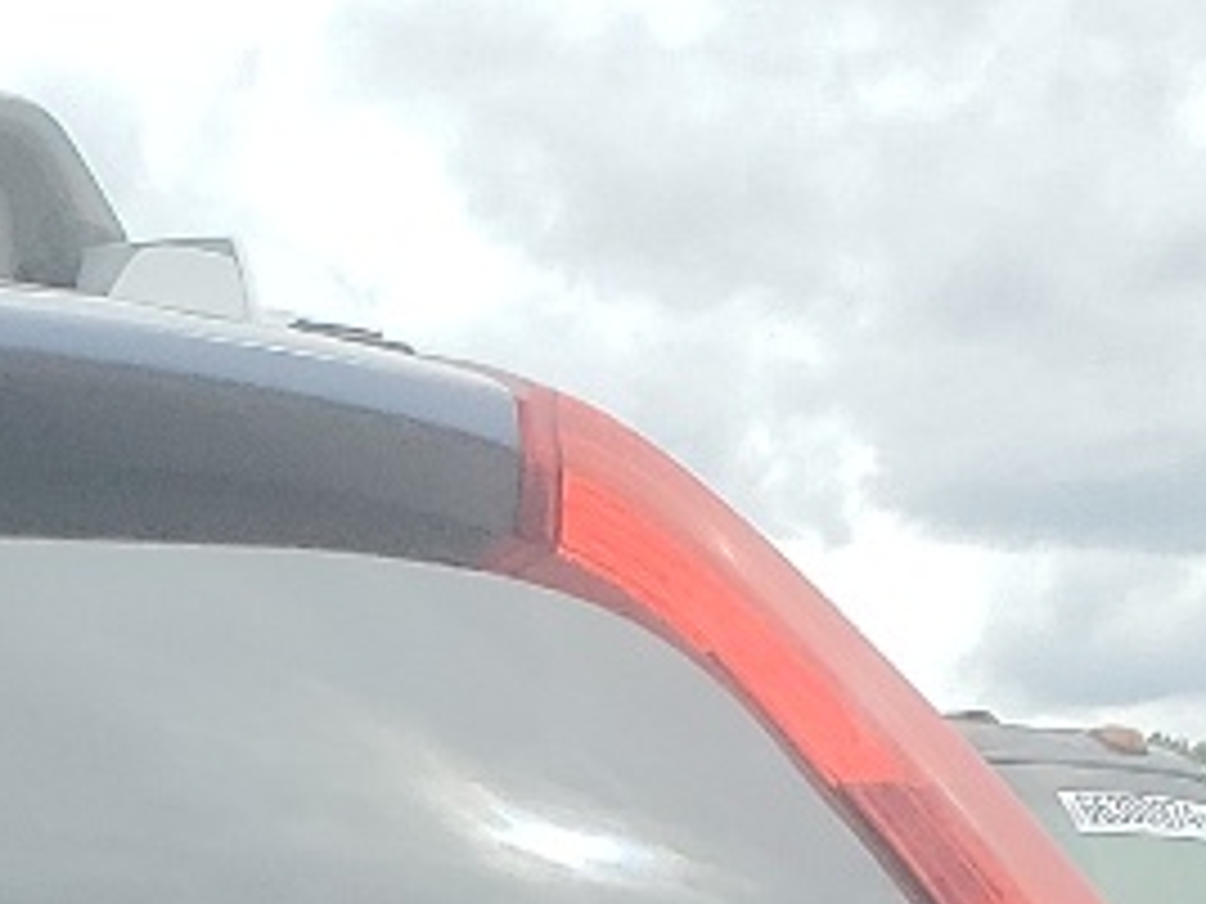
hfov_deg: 11.6
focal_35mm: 155
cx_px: -1107
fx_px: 5400
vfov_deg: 8.4
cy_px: 2496
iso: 50
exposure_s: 1/1667
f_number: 1.5
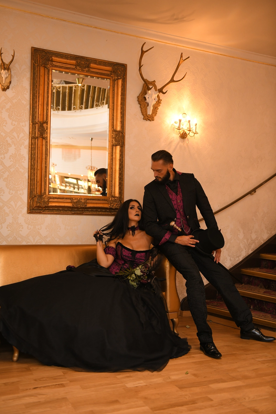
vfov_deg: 50.7
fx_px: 437
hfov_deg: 35.1
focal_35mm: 38
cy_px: 207
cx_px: 138
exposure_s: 1/250
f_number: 2.8
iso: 1250
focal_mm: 38
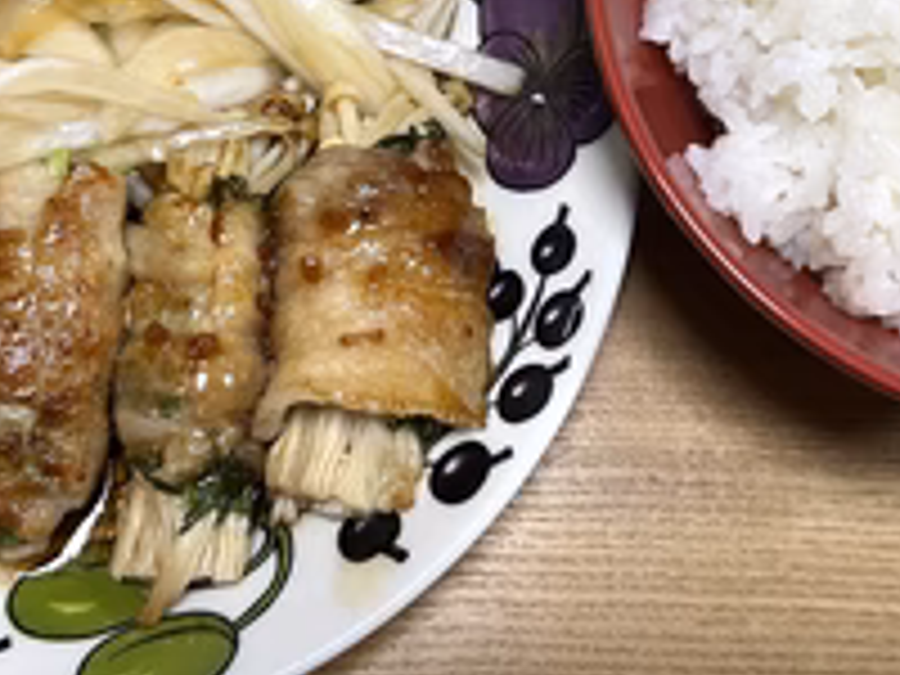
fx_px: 1352
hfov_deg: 36.7
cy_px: 202
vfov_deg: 27.8
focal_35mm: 52
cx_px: 378
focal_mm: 5.7
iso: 64
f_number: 1.5
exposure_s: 1/50
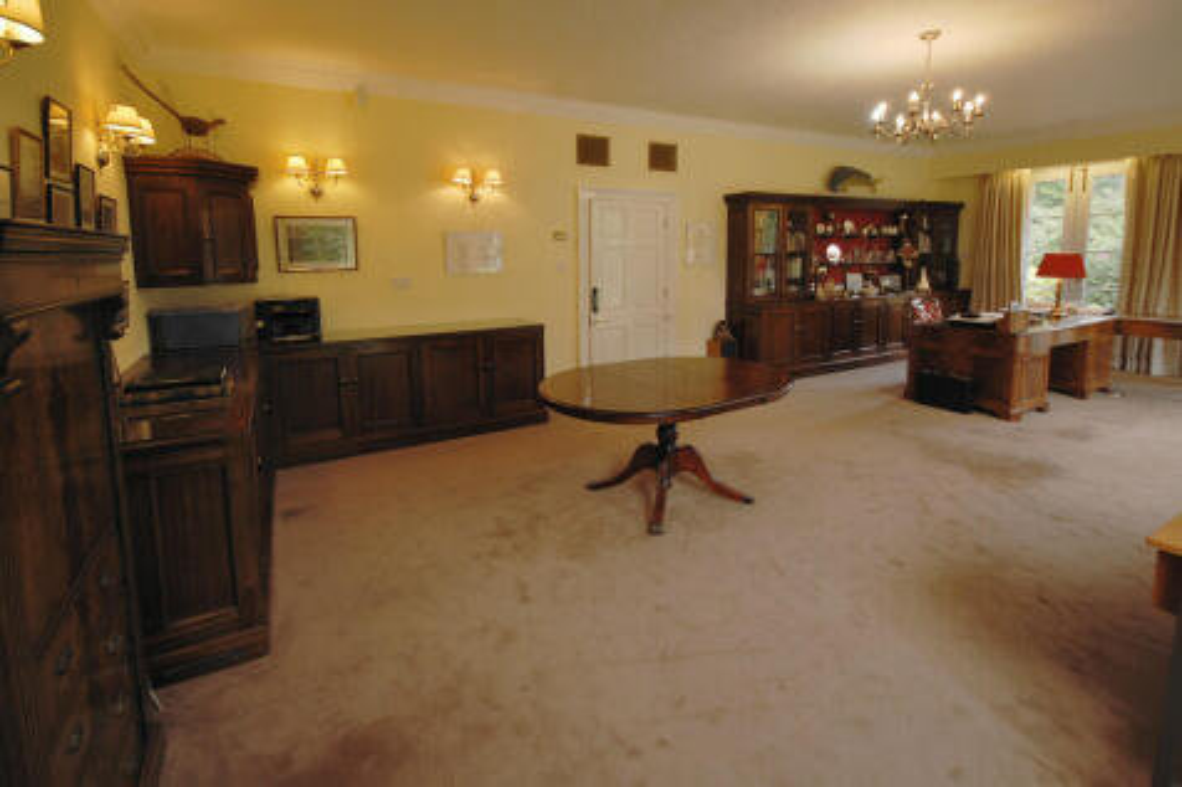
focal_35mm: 15
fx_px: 492
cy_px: 394
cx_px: 591
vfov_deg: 77.3
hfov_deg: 100.4
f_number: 4
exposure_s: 1/50
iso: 200
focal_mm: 10
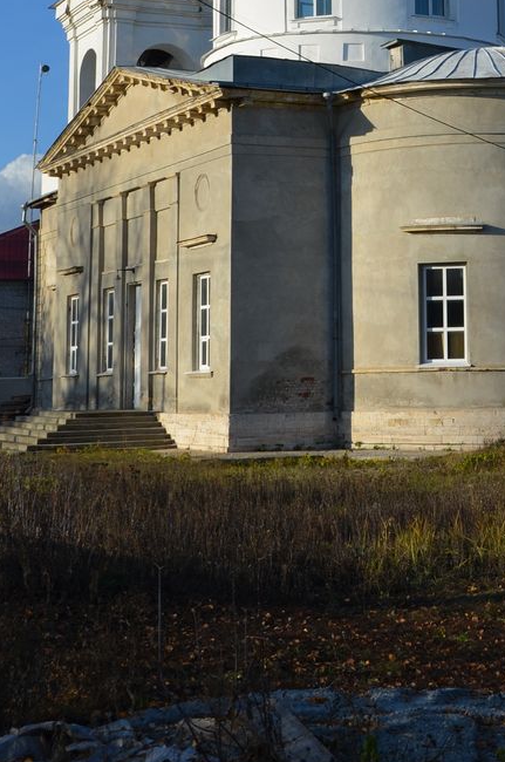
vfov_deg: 27.3
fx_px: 1521
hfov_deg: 18.6
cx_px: 424
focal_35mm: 72
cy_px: 107
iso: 100
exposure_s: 1/320
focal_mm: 26
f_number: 9
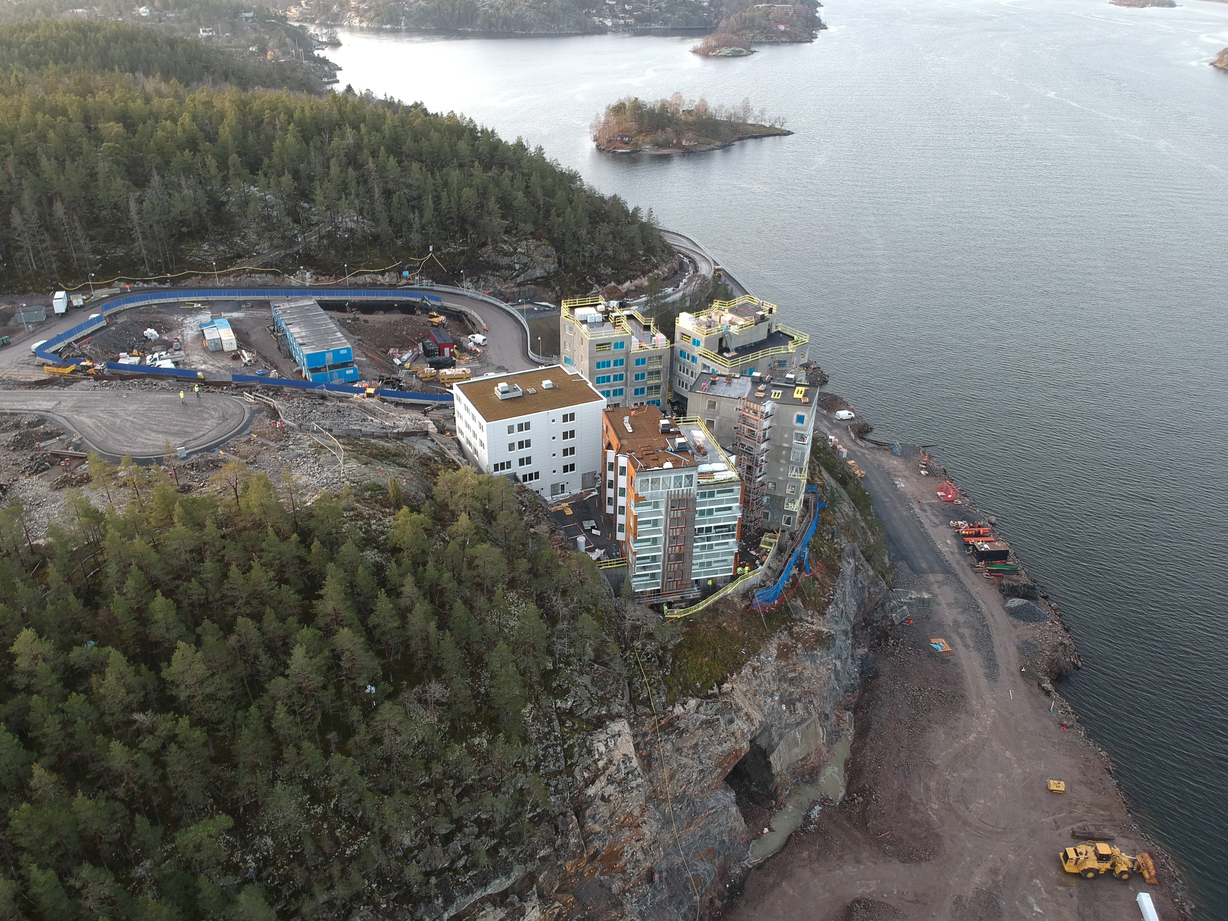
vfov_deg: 54.9
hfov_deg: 69.4
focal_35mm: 25
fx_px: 887
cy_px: 460
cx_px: 614
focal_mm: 4.49
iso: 100
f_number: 2.6
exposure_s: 1/80
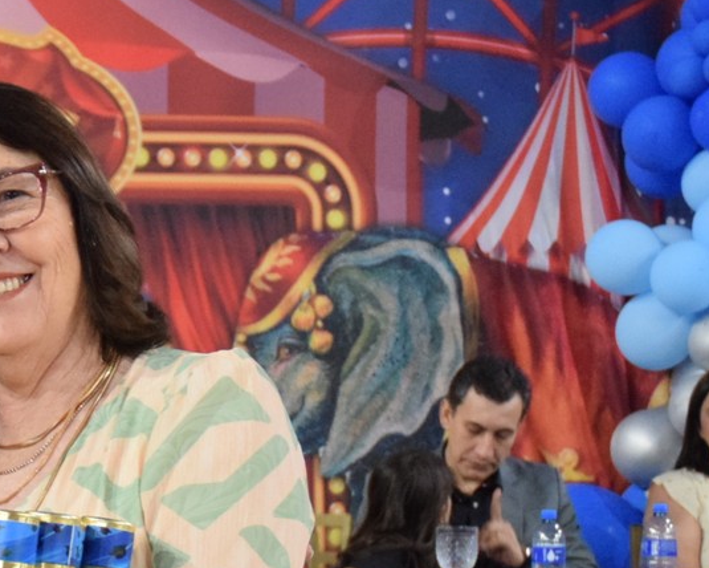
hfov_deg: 14.6
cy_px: 486
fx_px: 2677
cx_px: -153
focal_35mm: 128
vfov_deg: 12.0
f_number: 3.8
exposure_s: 1/60
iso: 2800
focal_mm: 27
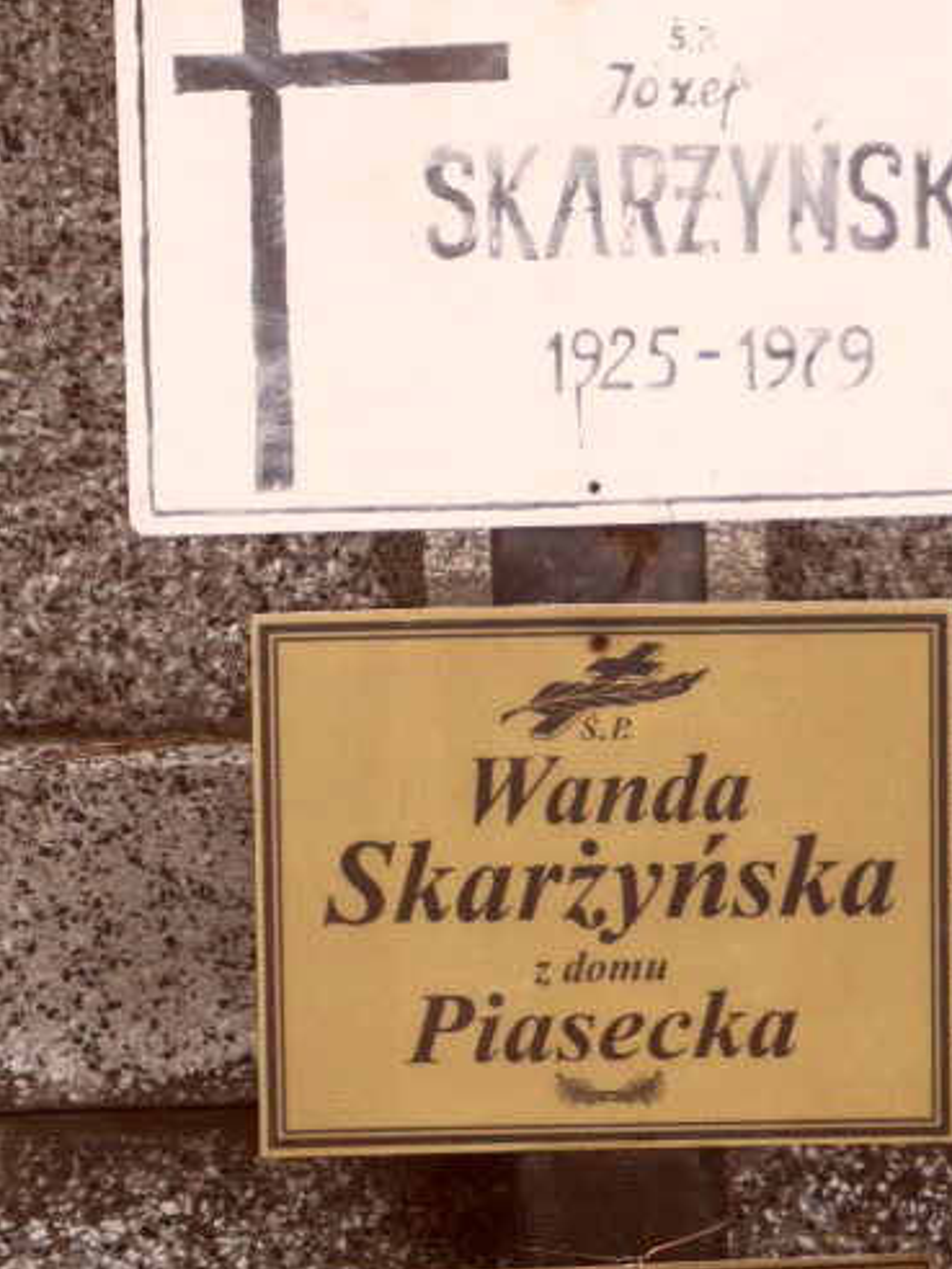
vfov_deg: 7.9
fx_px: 9167
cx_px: 658
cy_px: 676
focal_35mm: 250
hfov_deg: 5.9
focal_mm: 20
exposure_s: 1/60
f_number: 4.4
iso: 200
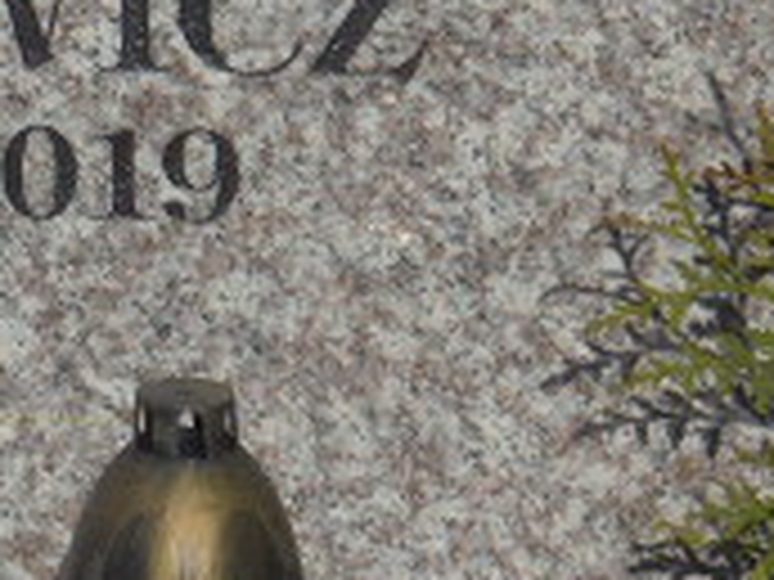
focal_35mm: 454
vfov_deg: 3.3
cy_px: -297
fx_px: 10151
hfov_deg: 4.3
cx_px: -580
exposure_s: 1/160
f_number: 17.8
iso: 100
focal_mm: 21.8
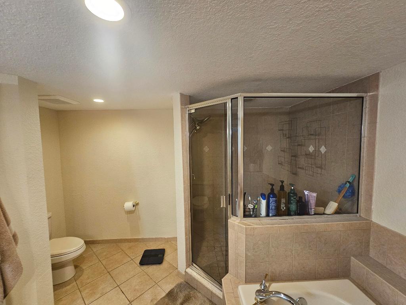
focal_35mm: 13
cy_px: 152
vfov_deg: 89.9
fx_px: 152
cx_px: 203
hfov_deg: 106.2
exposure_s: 1/60
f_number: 2.2
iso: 320
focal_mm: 2.2
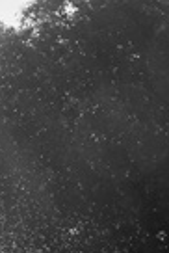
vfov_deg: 7.5
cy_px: 283
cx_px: -312
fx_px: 1903
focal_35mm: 271
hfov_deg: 4.9
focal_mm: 27
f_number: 6.4
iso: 800
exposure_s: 1/2400
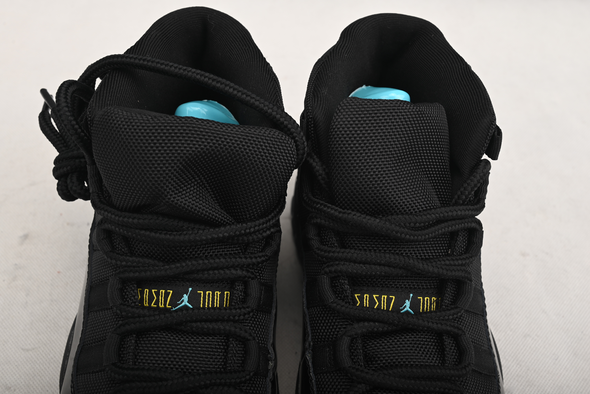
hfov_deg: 47.4
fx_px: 672
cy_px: 197
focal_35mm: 41
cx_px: 295
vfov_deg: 32.7
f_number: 11
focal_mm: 41
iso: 100
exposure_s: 1/200
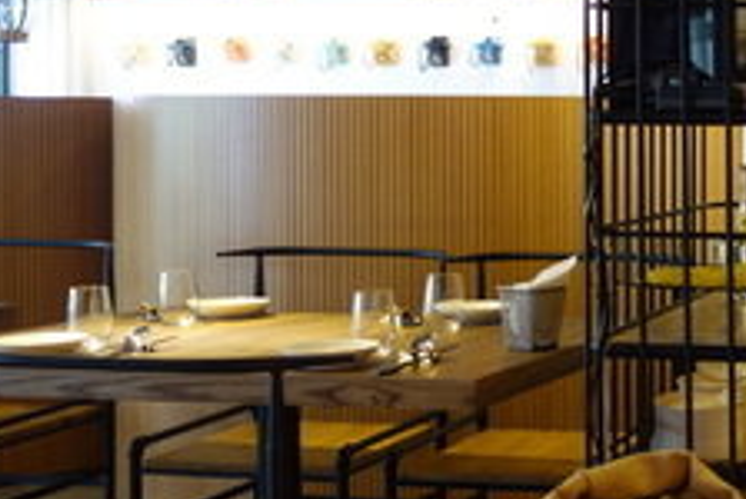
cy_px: 141
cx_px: 869
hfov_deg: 24.7
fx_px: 1556
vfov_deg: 18.2
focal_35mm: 75
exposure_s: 1/30
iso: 160
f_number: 1.8
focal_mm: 10.4
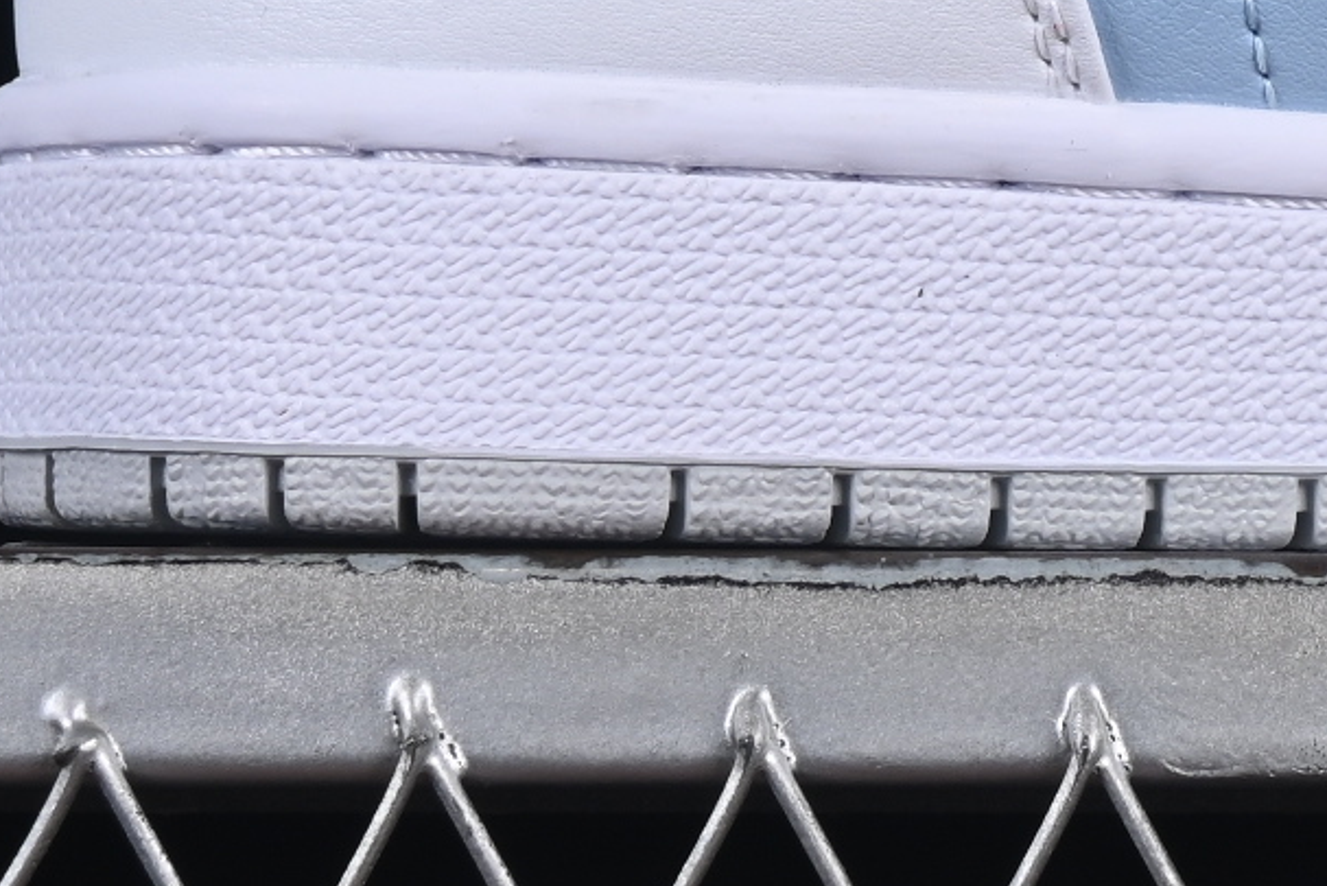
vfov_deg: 4.0
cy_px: -715
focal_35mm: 344
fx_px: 12682
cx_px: 2068
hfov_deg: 5.9
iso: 160
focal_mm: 50
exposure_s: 1/80
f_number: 8
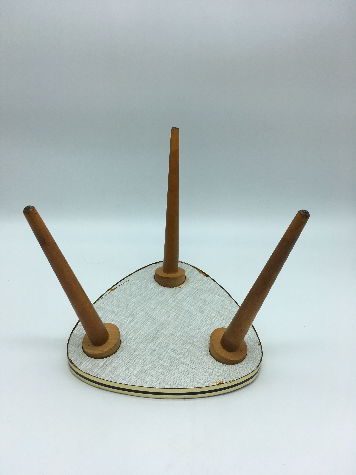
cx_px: 178
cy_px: 238
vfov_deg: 61.7
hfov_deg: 48.2
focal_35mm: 29
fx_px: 398
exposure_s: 1/354
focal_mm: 4.15
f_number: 2.2
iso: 25
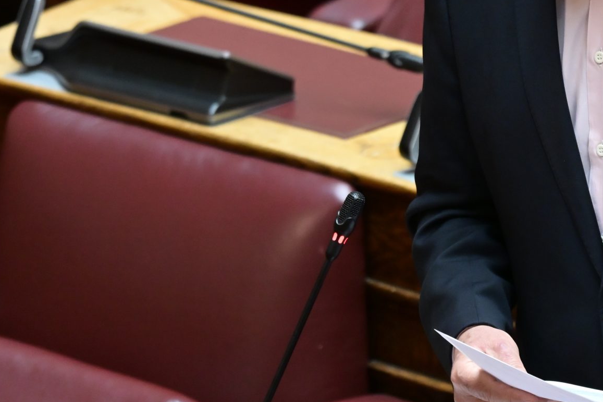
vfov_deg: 1.4
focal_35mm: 1018
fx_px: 17048
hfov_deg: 2.0
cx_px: 626
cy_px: 40
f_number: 6
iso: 4500
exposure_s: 1/250
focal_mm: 460
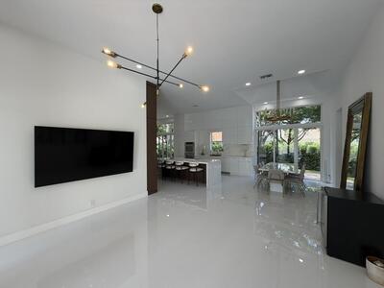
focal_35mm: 14
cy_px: 144
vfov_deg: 85.7
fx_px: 155
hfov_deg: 102.1
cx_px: 192
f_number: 2.2
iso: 40
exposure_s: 1/120
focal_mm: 2.22
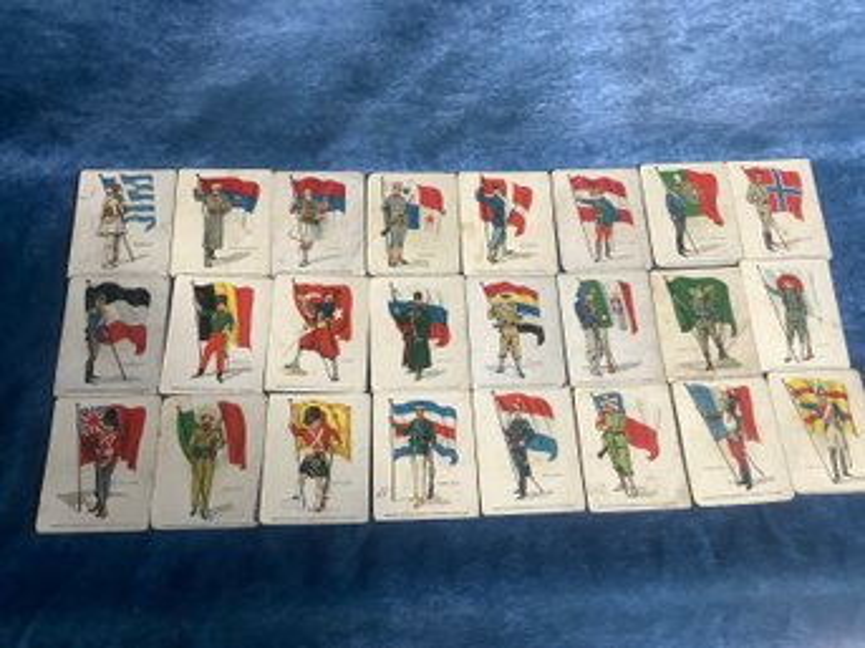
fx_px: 774
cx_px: 432
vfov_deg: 45.4
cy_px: 324
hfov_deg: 58.4
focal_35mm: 31
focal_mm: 3.3
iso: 125
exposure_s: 1/50
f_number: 2.4
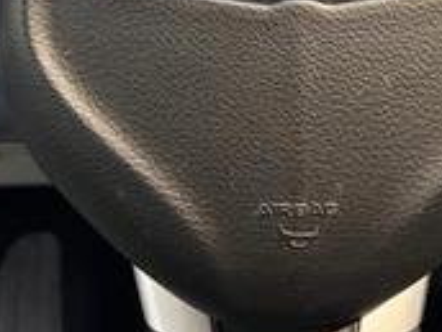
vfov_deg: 18.6
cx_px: 247
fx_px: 970
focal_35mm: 76
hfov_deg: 25.6
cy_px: -41
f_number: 1.5
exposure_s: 1/40
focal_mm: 5.7
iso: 500
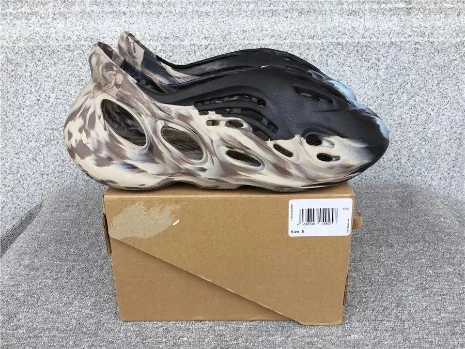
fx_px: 416
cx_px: 232
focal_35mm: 31
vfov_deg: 45.4
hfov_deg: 58.4
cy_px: 174
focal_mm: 3.3
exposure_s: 1/262
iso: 25
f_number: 2.4
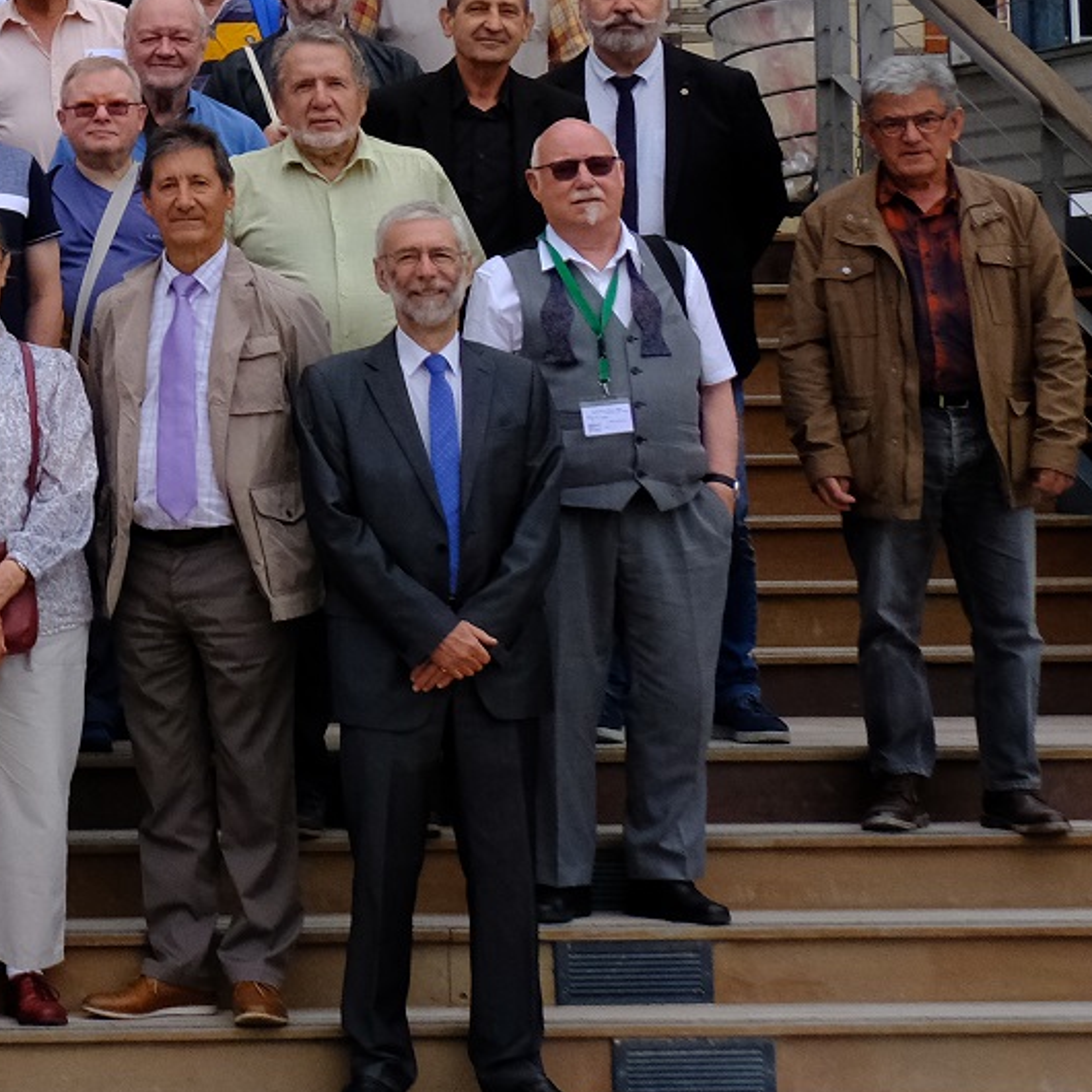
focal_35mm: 127
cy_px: 62
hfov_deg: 12.5
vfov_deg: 13.6
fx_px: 4533
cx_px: -892
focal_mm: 26.6
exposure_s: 1/2900
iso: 1600
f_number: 5
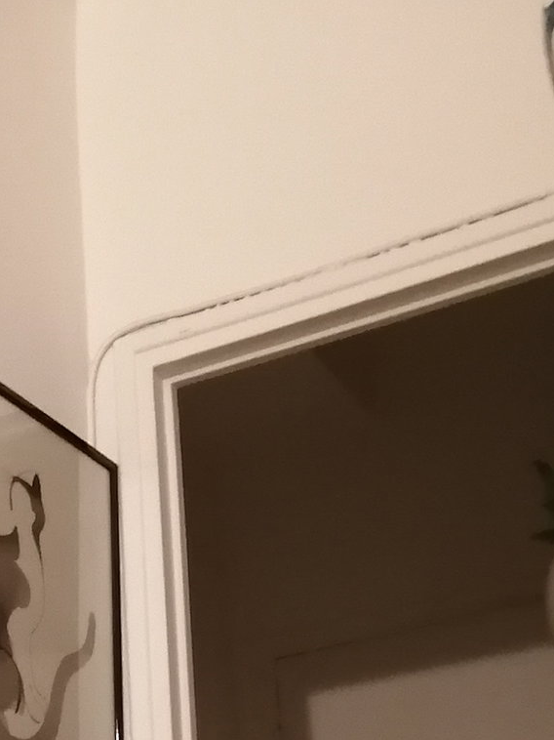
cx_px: -174
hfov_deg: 18.0
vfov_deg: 23.6
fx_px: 1623
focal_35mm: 76
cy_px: 876
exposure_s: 1/25
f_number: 1.8
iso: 400
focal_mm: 3.62
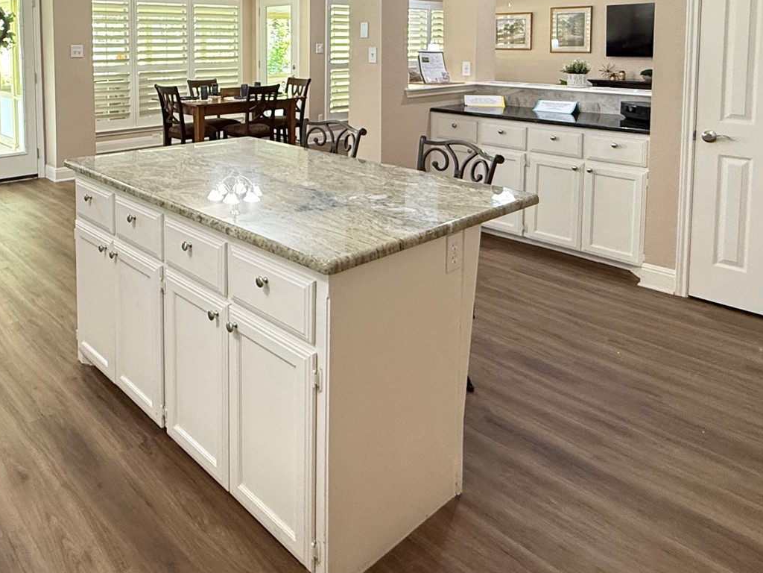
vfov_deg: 46.1
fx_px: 617
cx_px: 252
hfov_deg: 61.8
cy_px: 84
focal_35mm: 28
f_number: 2.2
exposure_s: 1/60
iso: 500
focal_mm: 2.22
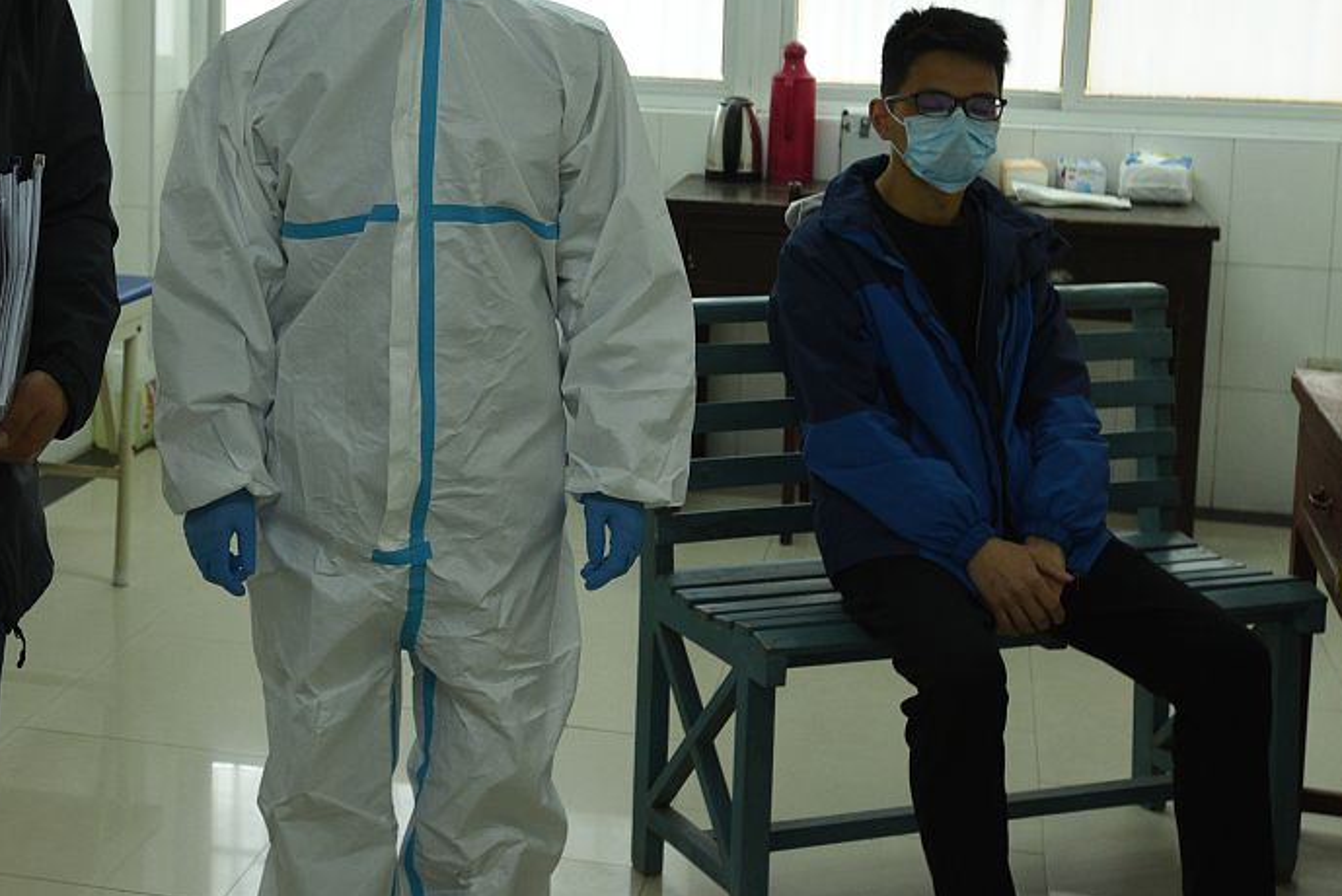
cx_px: 390
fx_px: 2275
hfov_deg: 32.4
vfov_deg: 22.0
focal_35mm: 61
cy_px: 186
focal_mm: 35
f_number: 5.6
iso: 1250
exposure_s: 1/60
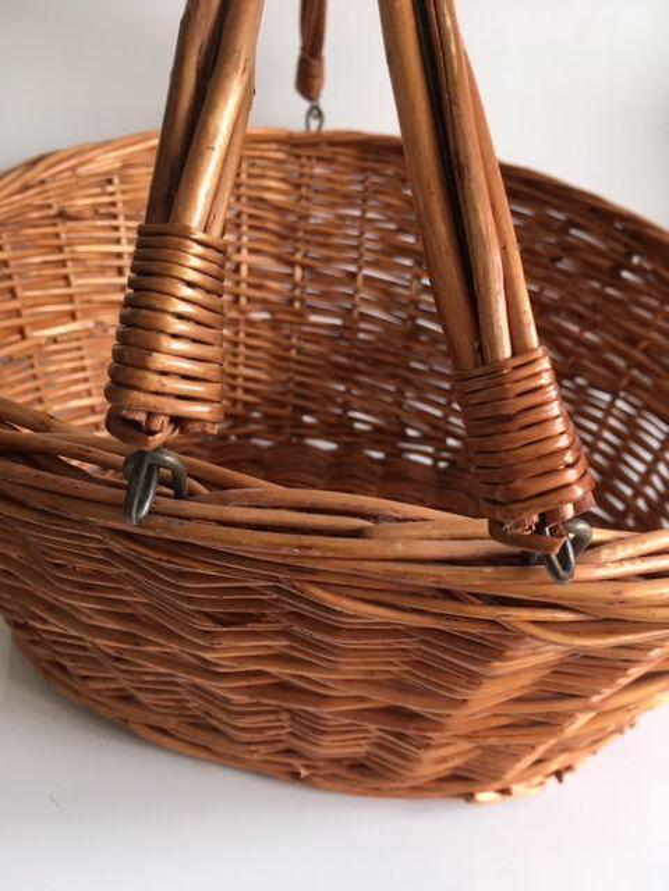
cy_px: 446
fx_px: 747
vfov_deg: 61.7
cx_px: 334
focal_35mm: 29
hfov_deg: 48.2
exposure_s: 1/30
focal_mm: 4.15
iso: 32
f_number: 2.2
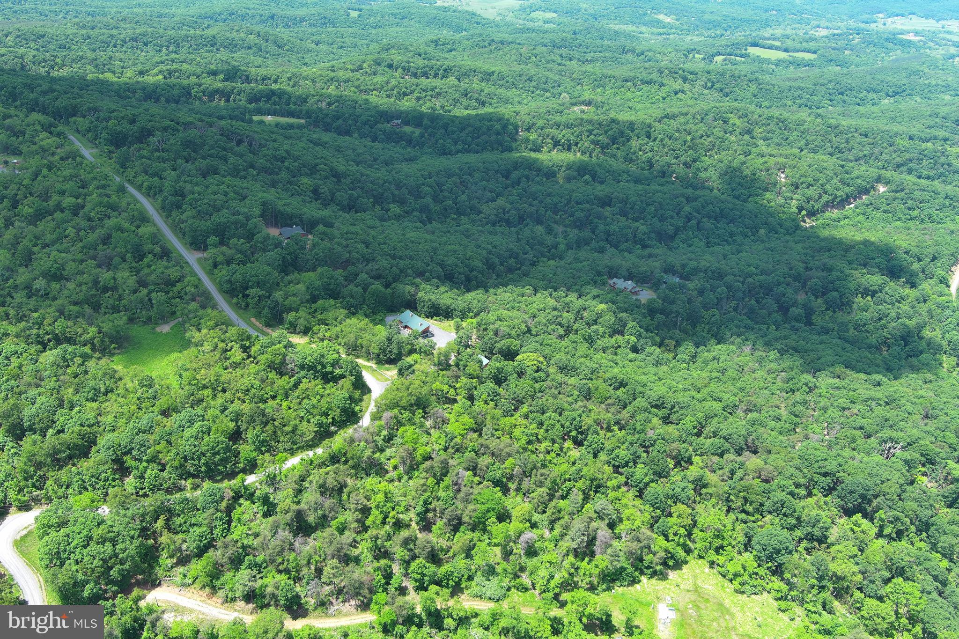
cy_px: 320
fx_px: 772
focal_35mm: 29
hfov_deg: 63.7
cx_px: 480
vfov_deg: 45.0
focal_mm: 10.57
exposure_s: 1/347
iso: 100
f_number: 2.8
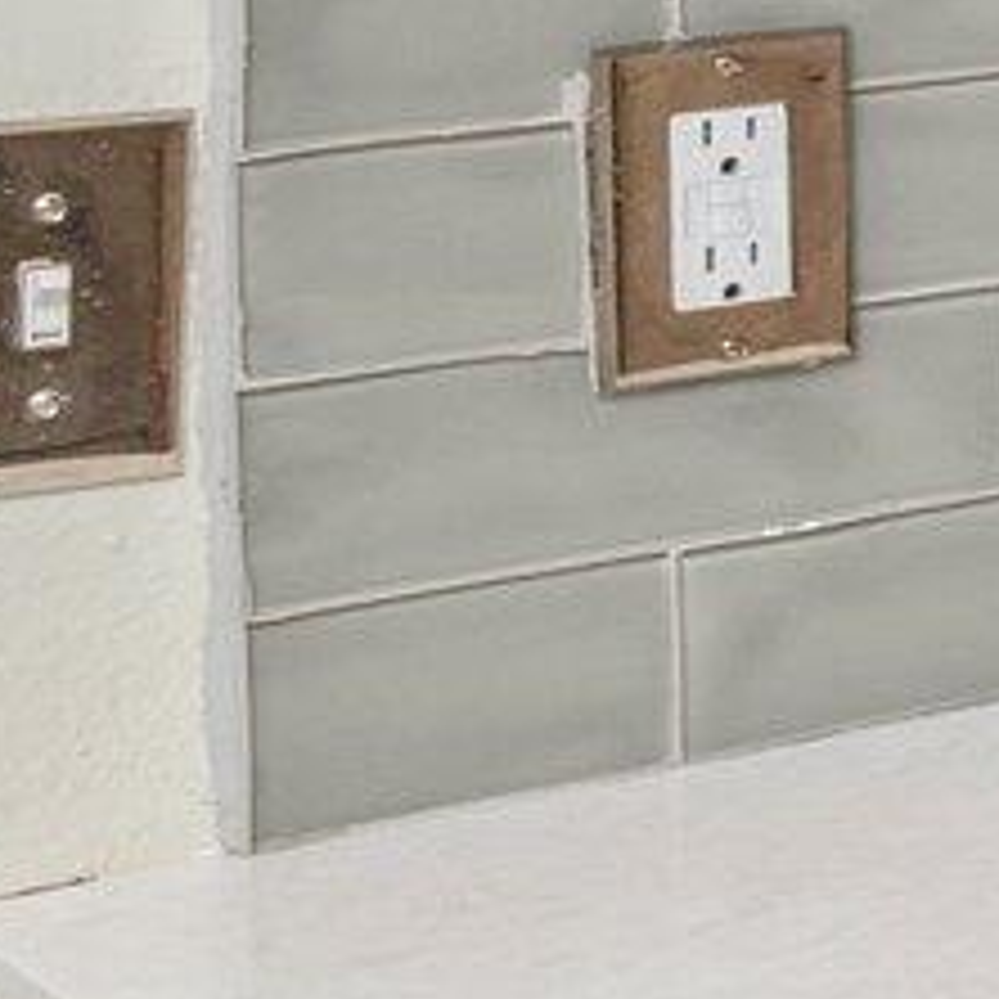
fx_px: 4343
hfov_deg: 7.6
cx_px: 4216
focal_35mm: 133
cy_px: -504
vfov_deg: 12.5
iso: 250
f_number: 7.1
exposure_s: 1/60
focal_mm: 17
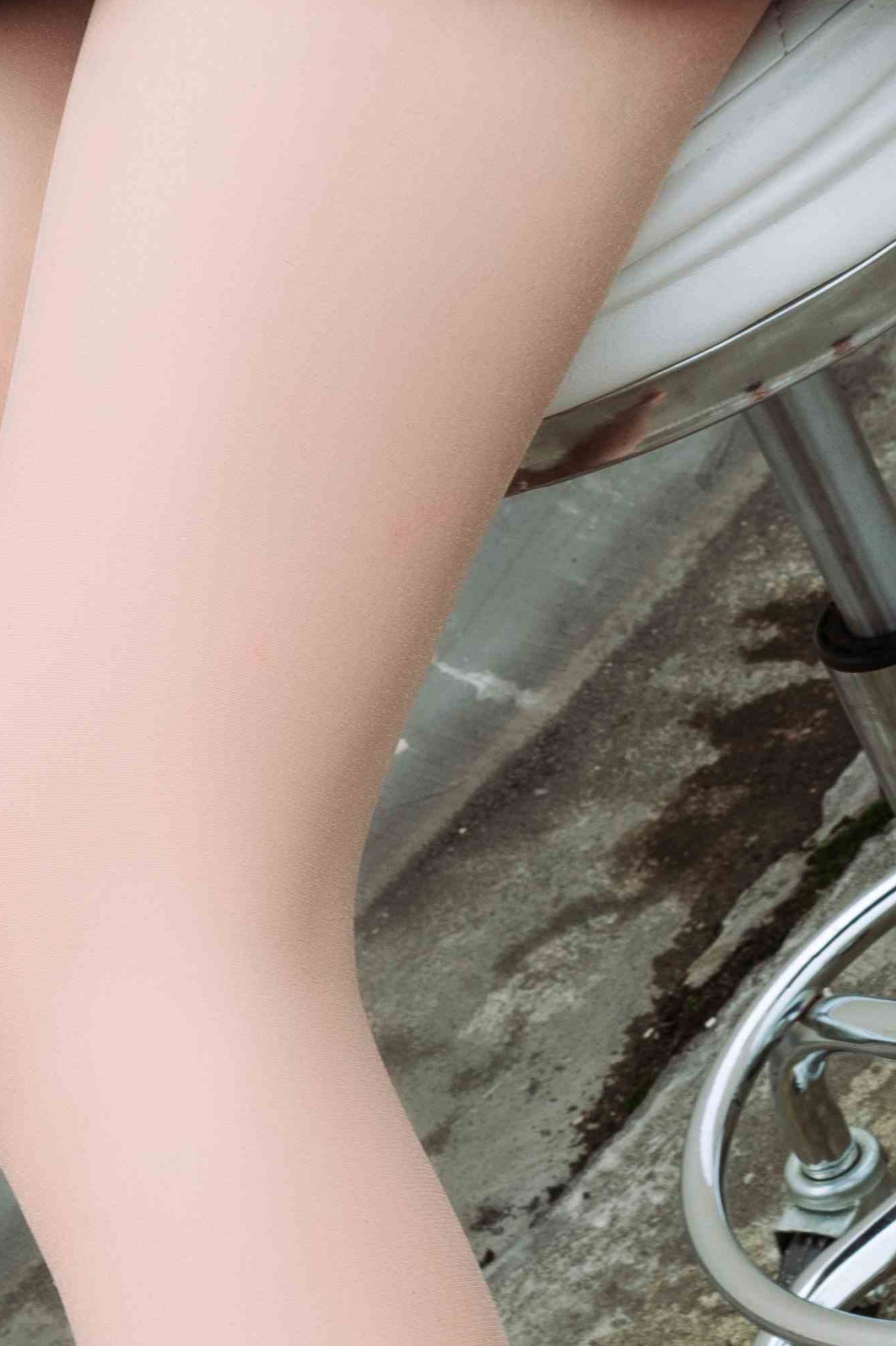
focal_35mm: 133
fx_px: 4966
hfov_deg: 10.3
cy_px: 1553
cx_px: 132
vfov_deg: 15.0
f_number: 14
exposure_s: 1/100
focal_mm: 44
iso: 200
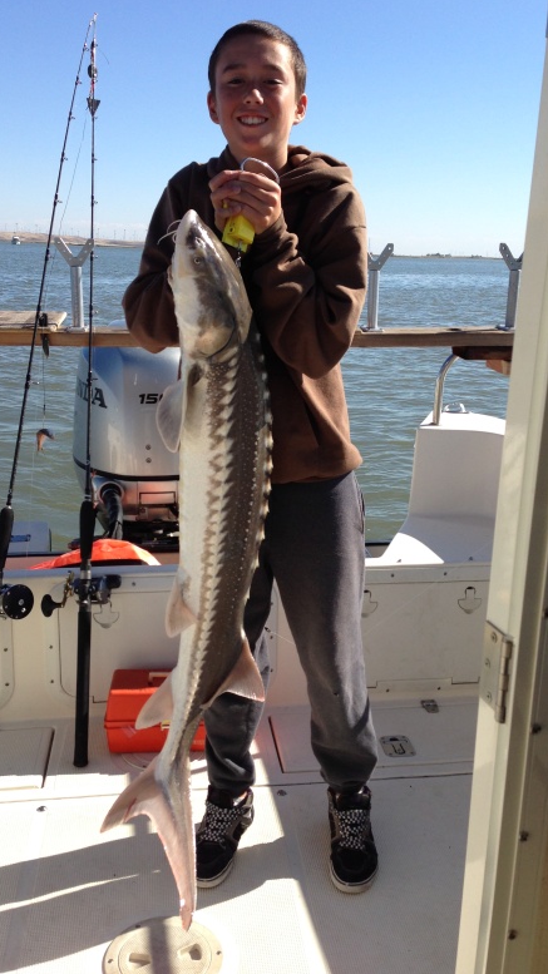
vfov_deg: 54.0
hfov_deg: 32.0
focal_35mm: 37
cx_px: 267
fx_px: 956
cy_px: 474
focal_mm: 4.12
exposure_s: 1/1427
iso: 50
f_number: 2.4
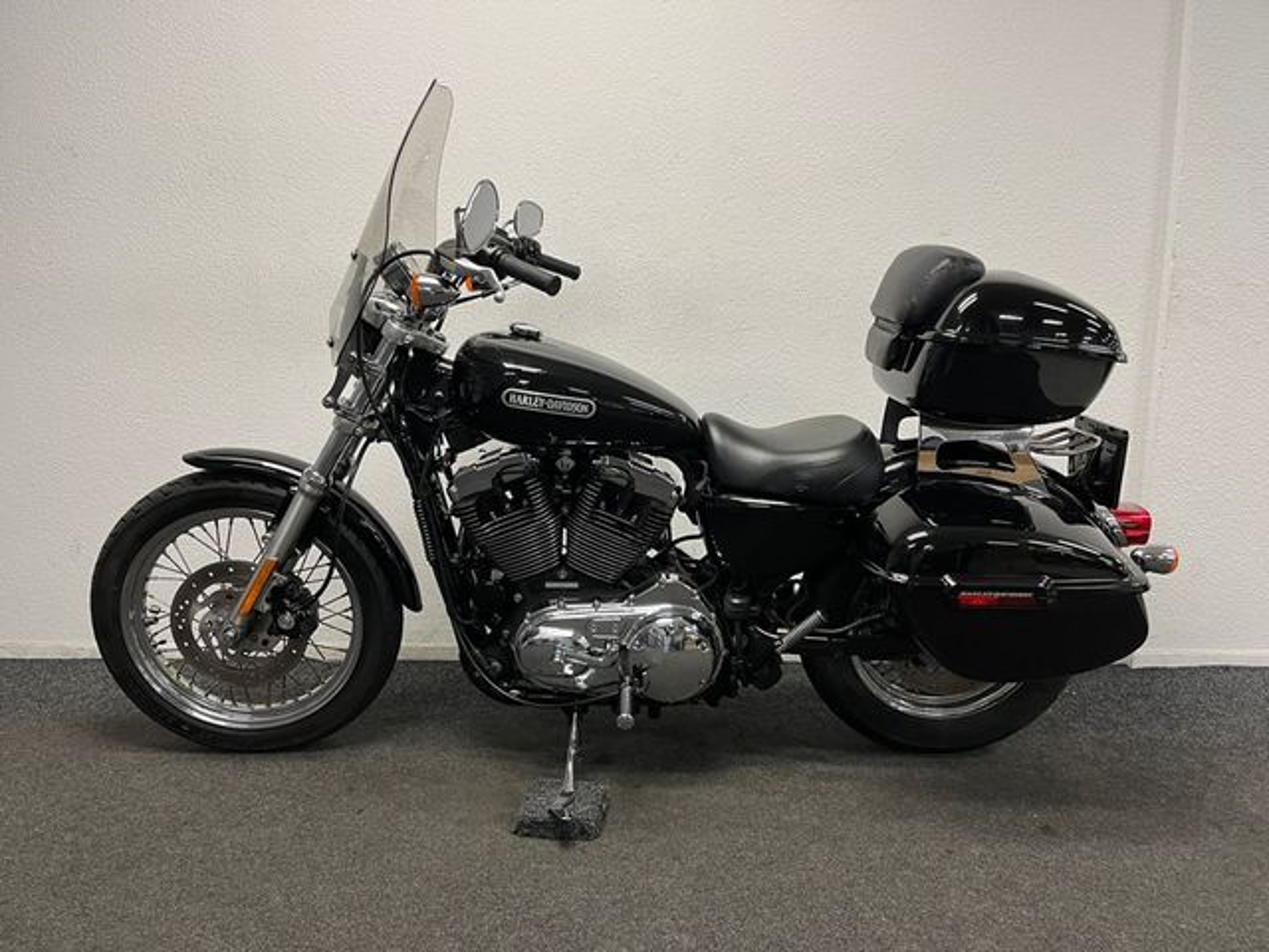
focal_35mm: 26
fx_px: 953
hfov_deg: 67.3
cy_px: 476
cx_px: 634
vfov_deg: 53.1
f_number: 1.6
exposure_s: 1/50
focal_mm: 5.1
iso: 80
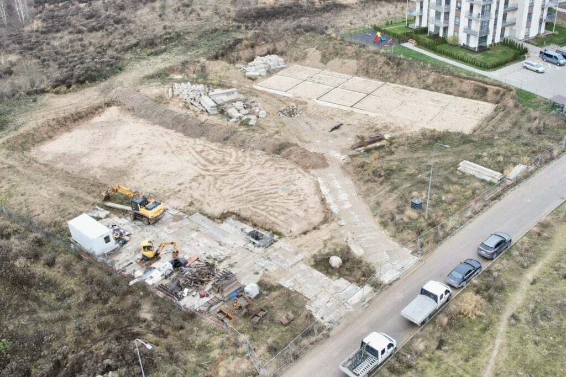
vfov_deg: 57.2
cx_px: 283
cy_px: 188
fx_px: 346
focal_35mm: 22
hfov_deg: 78.6
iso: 140
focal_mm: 8.38
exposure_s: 1/180
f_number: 2.8
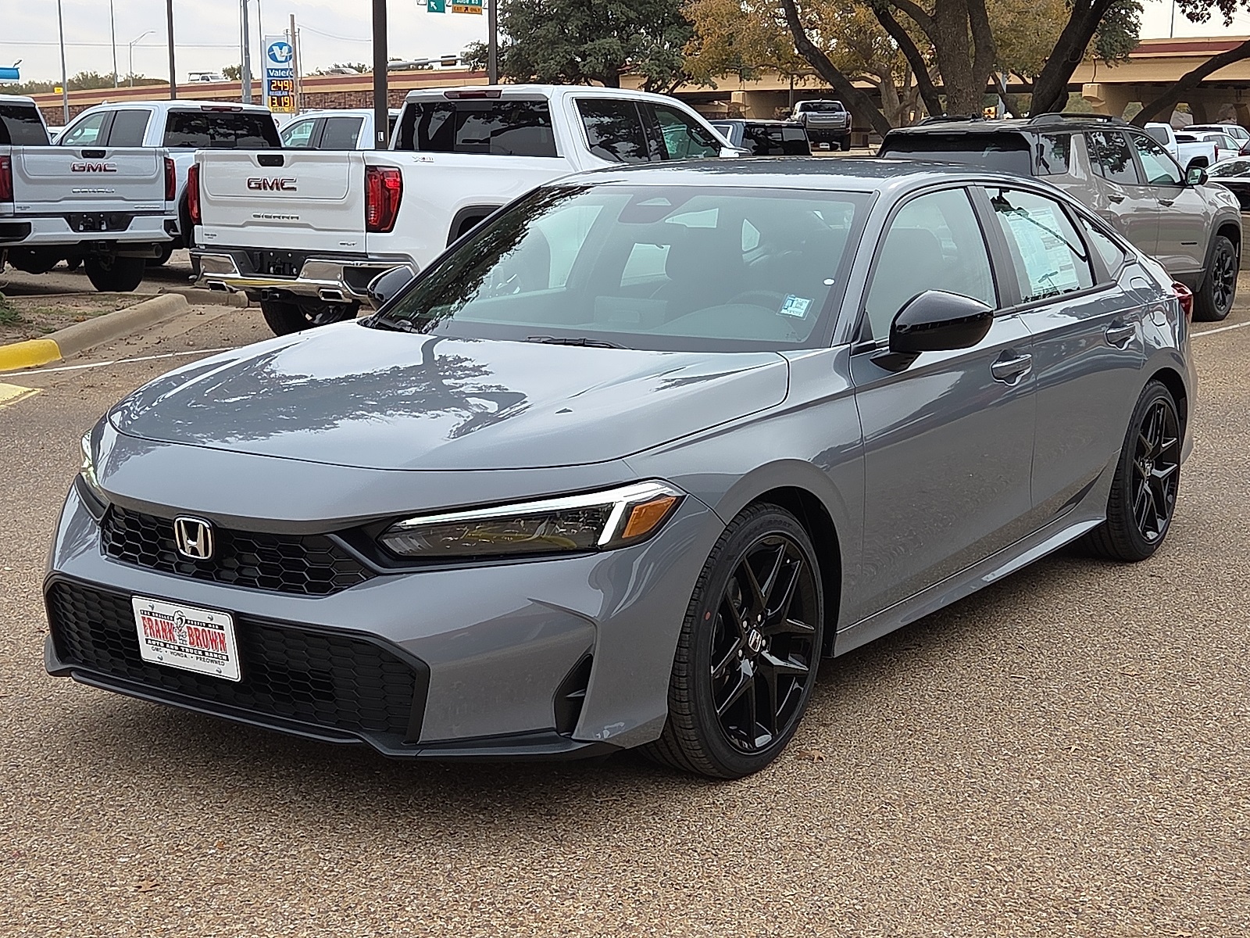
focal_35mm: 50
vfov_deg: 29.1
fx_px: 1806
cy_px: 469
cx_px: 625
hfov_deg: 38.2
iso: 76
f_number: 1.8
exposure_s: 1/2000
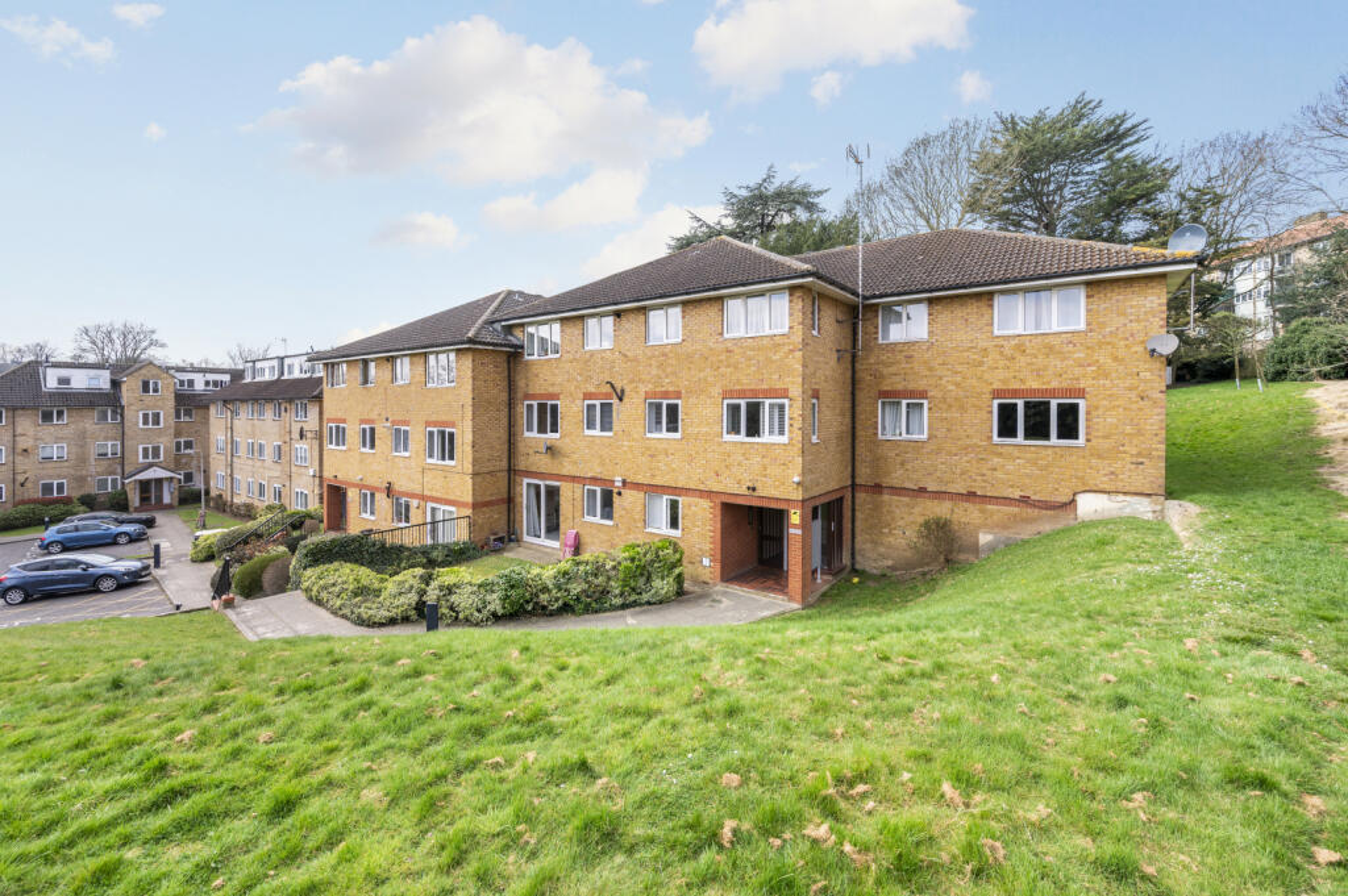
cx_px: 674
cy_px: 448
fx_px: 524
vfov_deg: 81.1
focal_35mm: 14
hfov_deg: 104.3
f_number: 8
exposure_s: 1/320
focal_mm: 14
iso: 400
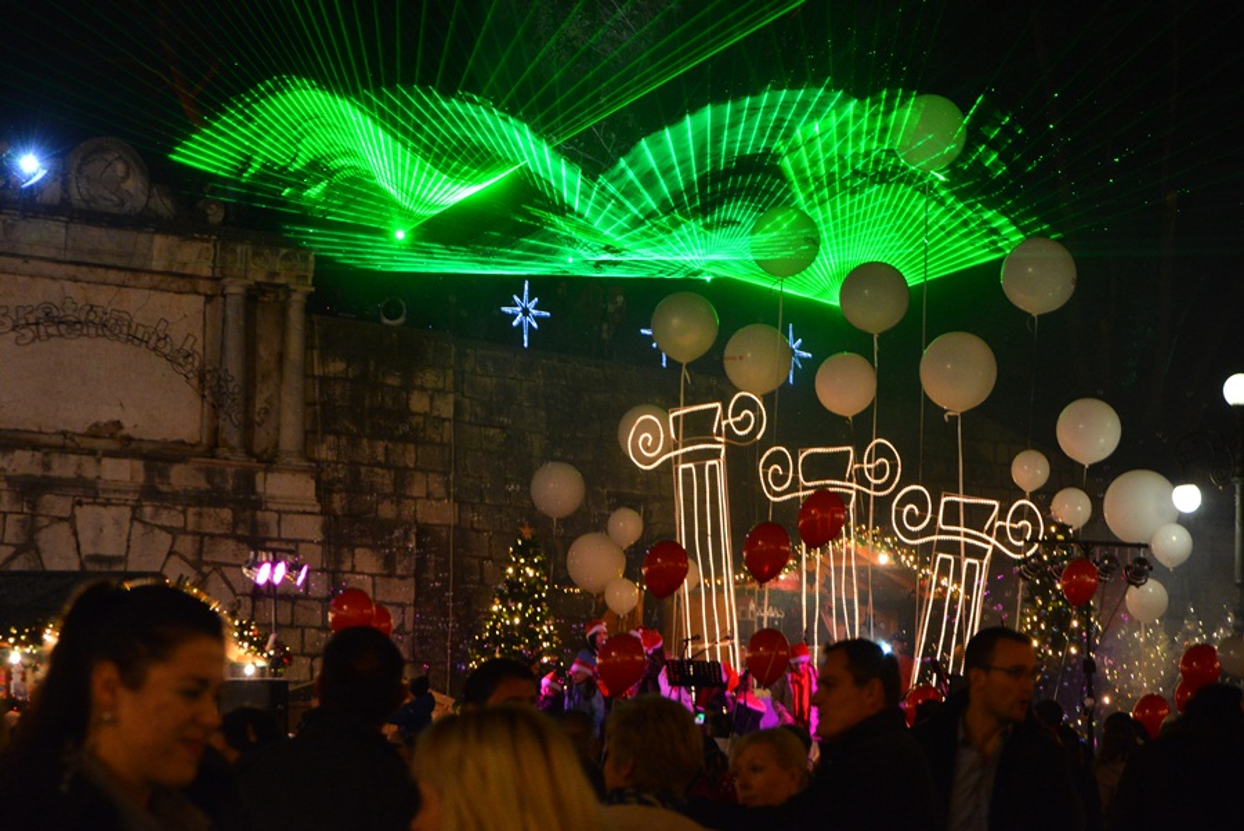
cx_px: 622
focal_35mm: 82
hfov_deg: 24.8
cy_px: 416
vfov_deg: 16.7
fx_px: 2835
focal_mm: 82
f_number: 9
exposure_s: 1/30
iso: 3200
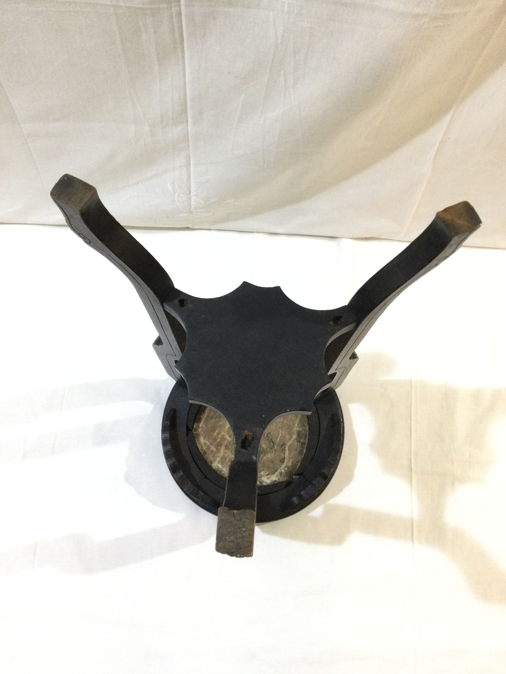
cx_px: 253
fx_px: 604
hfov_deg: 45.4
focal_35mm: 31
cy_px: 337
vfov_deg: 58.4
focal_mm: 3.3
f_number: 2.4
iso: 200
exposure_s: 1/33
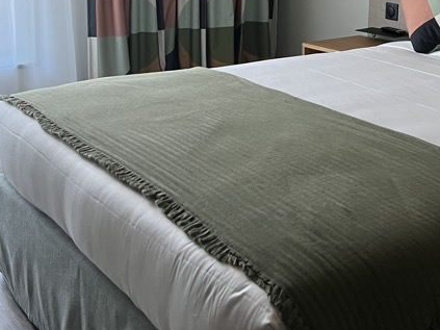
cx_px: 358
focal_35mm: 59
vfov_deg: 23.7
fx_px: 750
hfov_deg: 31.8
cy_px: -6
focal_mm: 5.7
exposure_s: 1/66
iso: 125
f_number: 1.5
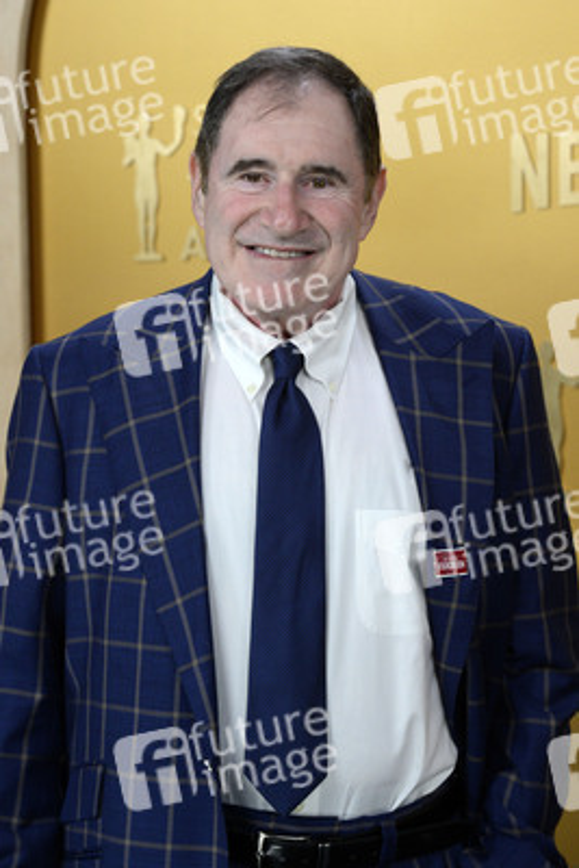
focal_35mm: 130
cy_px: 434
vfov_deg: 15.8
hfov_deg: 10.6
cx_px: 290
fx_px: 3133
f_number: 6.3
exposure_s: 1/250
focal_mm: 130
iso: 2500
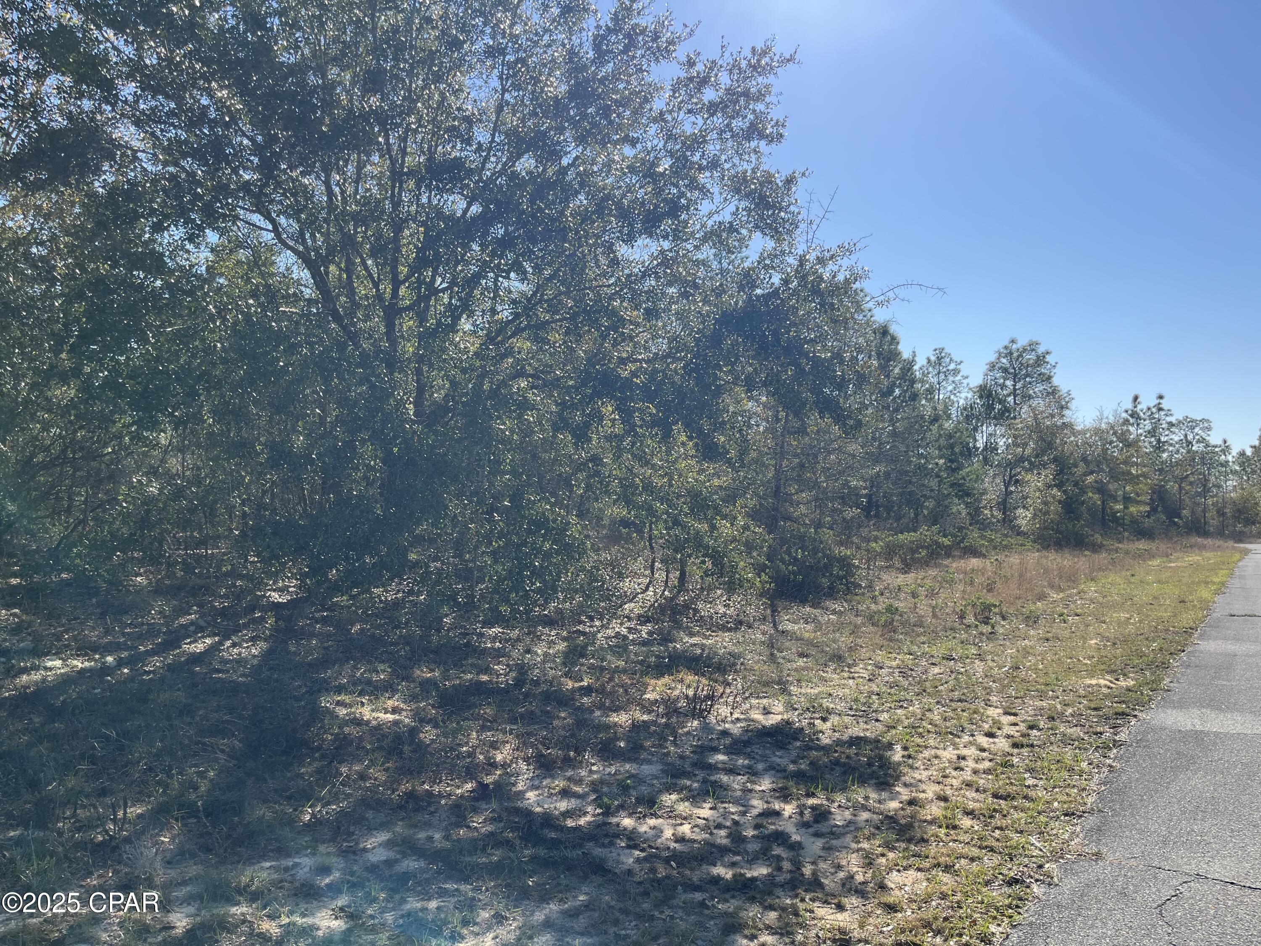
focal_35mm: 26
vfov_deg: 53.1
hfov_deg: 67.3
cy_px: 473
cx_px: 630
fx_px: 947
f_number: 1.6
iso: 50
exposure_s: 1/2268
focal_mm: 5.1
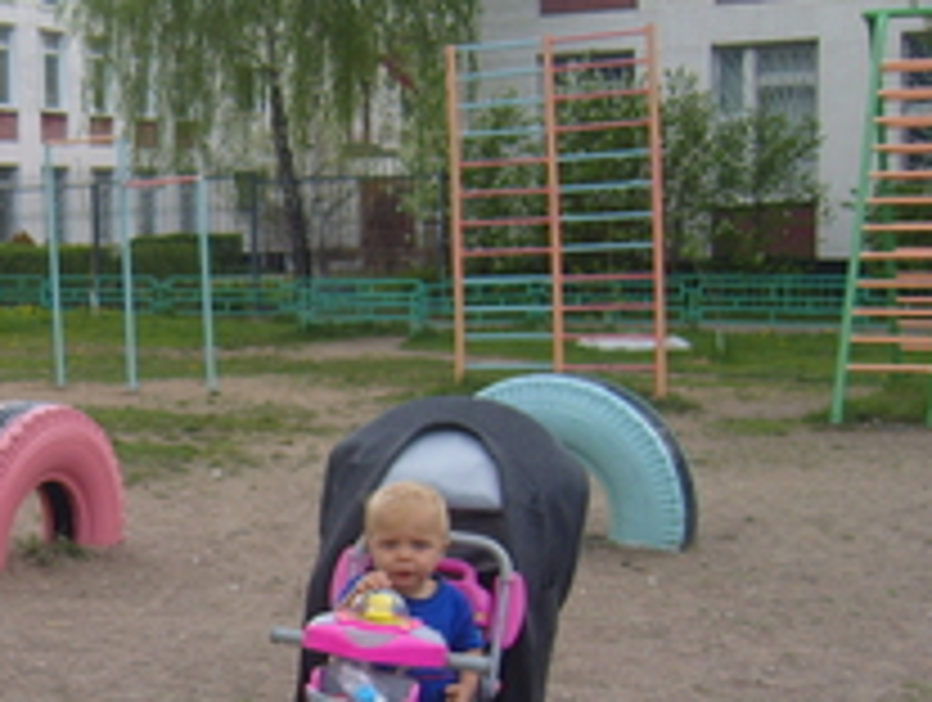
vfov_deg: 19.3
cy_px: 554
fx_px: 2050
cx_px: -45
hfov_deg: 24.2
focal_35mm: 76
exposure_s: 1/350
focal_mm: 7.4
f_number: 2.8
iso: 80
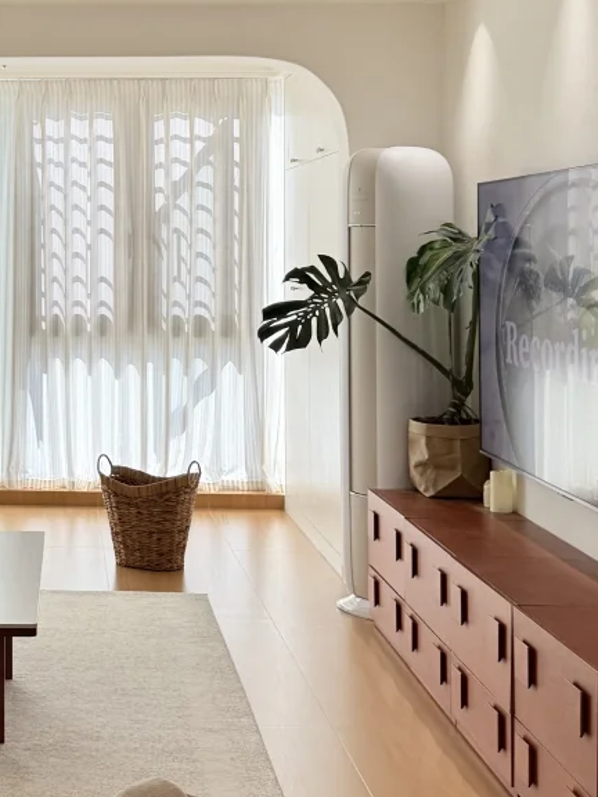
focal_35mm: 60
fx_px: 1382
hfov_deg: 23.6
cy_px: 209
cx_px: 25
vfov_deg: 31.7
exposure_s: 1/772
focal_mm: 6.76
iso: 80
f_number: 1.78
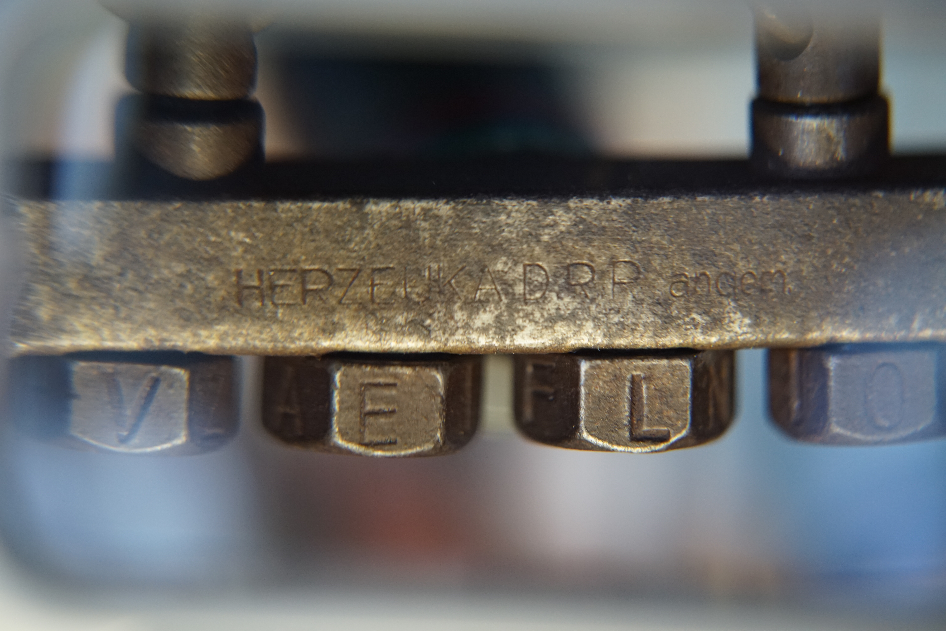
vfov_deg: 15.2
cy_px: 316
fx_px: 2365
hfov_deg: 22.6
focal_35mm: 90
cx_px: 473
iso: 2000
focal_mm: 90
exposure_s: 1/100
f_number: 2.8
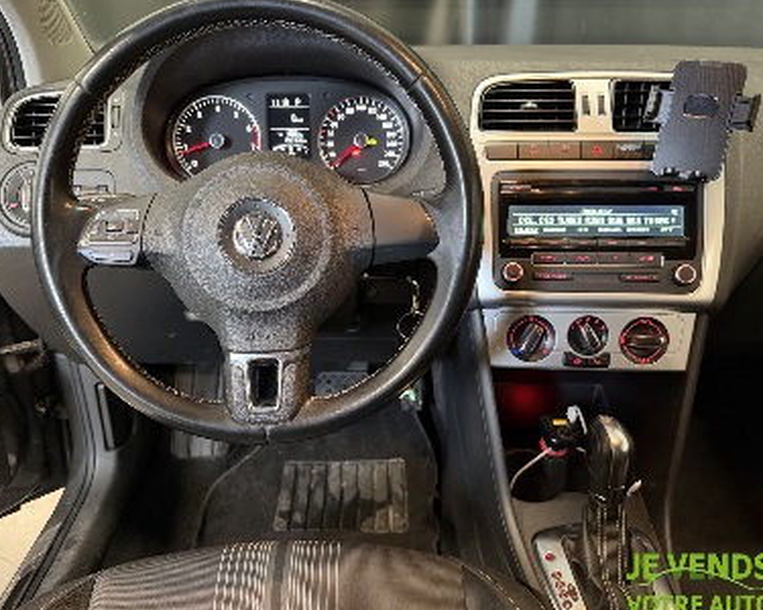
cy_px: 313
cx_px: 360
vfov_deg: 54.9
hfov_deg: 66.0
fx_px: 587
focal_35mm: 26
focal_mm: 6.76
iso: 800
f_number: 1.78
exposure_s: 1/33
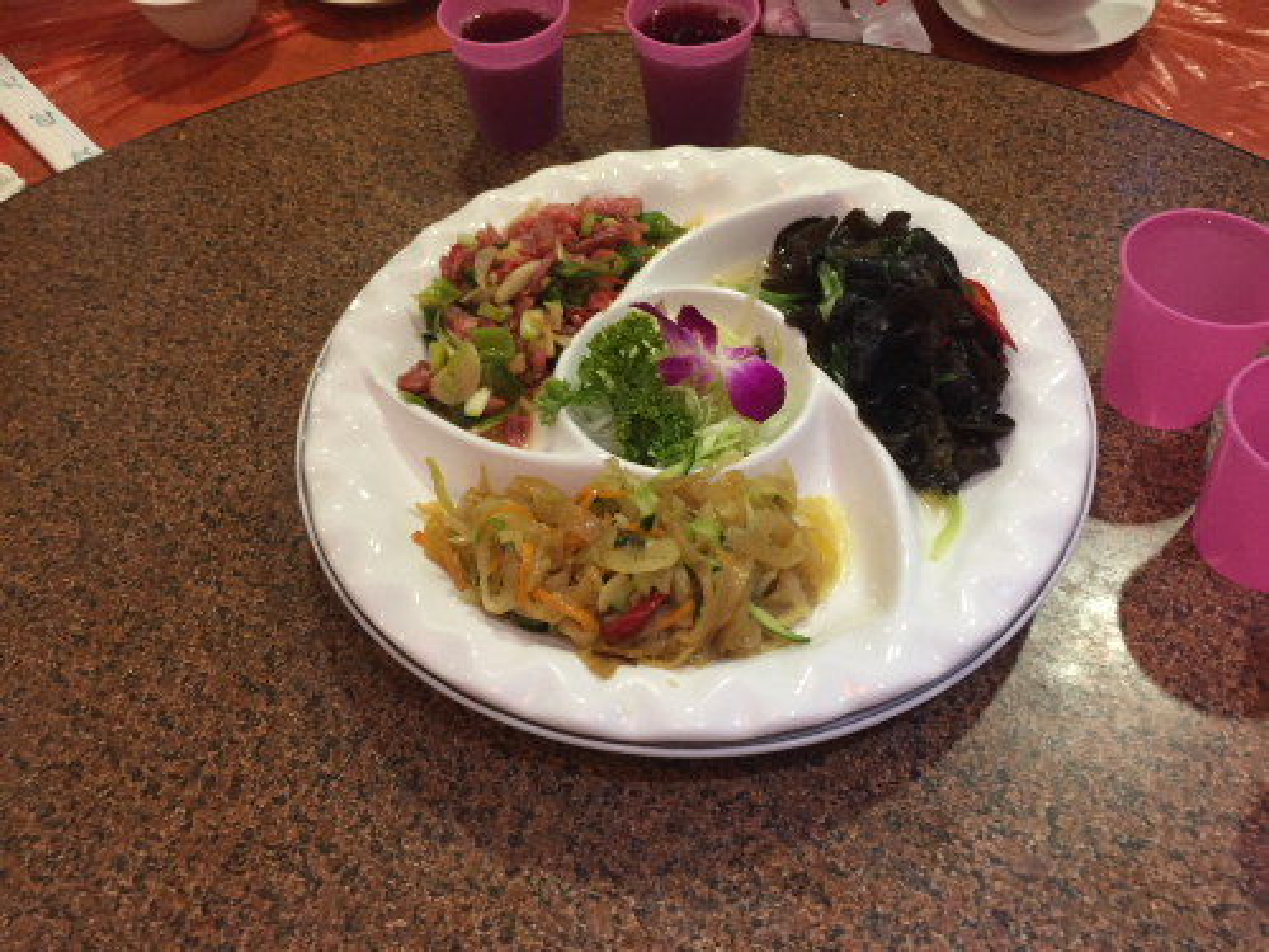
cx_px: 634
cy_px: 476
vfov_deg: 48.2
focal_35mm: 29
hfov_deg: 61.7
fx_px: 1063
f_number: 2.2
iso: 160
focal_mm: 4.15
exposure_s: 1/30
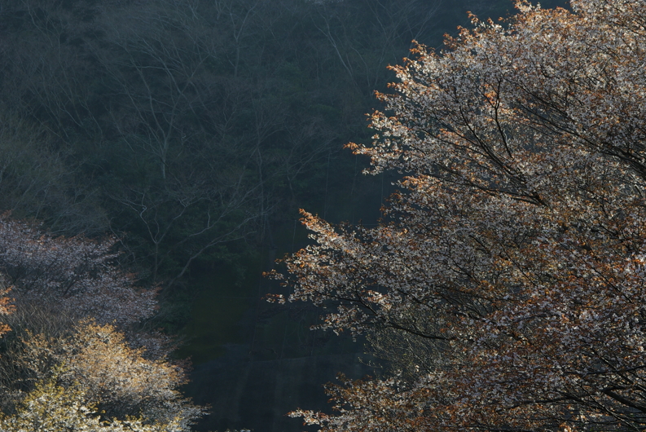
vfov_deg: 8.4
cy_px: 241
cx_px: 401
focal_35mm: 165
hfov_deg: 12.5
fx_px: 2957
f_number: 8
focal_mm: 85
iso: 100
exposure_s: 1/90
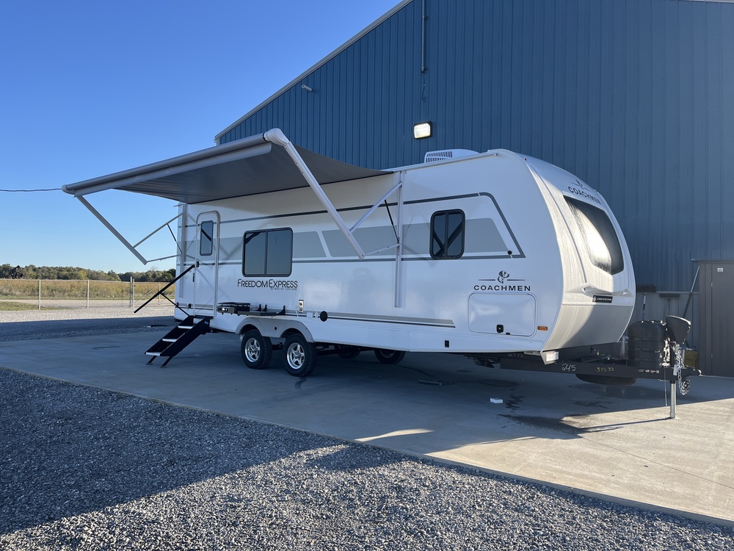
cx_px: 367
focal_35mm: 26
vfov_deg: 53.1
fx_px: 551
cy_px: 276
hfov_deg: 67.3
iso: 50
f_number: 1.6
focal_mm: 5.1
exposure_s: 1/1536
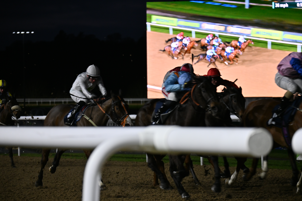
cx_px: 151
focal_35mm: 232
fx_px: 1950
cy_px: 100
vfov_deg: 5.9
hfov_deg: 8.9
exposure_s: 1/250
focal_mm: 155
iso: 450
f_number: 5.3
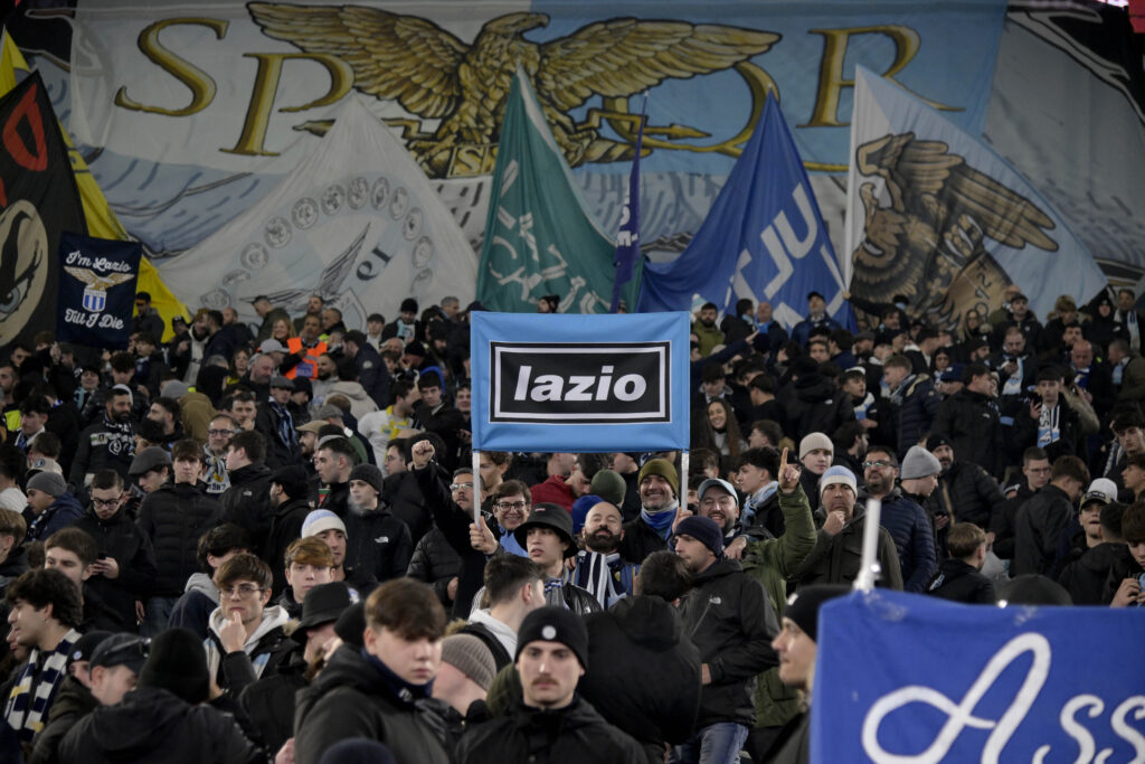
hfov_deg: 21.5
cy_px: 382
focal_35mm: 95
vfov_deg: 14.4
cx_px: 572
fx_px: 3022
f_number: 5
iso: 2500
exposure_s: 1/500
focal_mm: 95
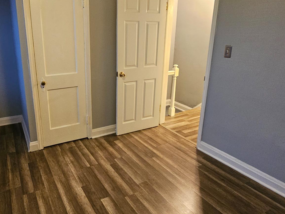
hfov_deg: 72.4
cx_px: 103
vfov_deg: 58.5
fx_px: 189
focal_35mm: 23
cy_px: 89
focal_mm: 2.2
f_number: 2.2
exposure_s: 1/30
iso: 640
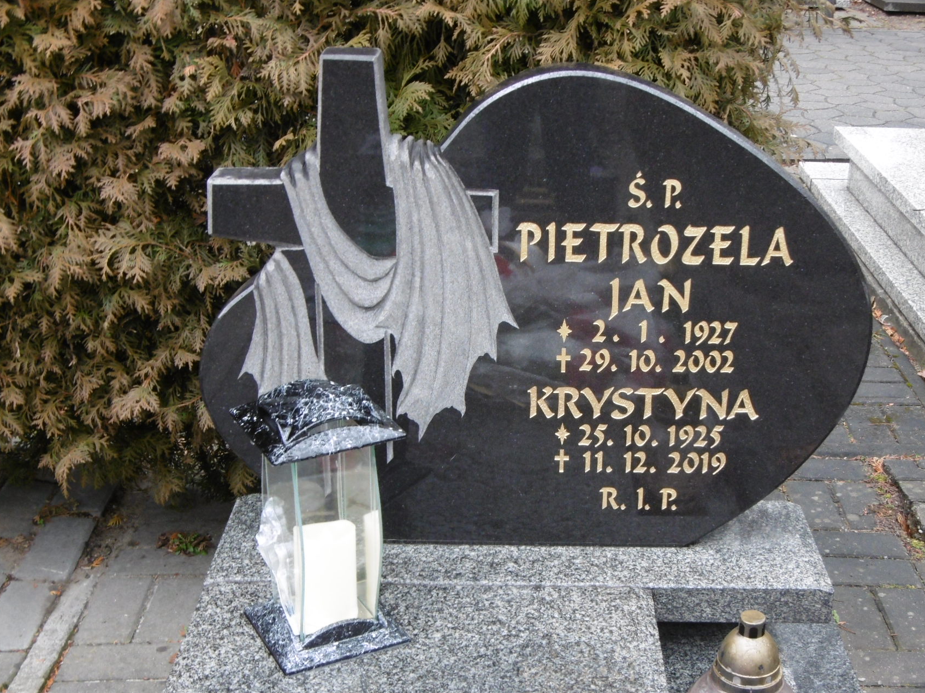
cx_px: 552
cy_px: 365
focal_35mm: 52
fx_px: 1389
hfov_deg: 36.7
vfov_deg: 28.0
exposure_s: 1/60
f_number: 3.8
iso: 160
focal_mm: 7.7
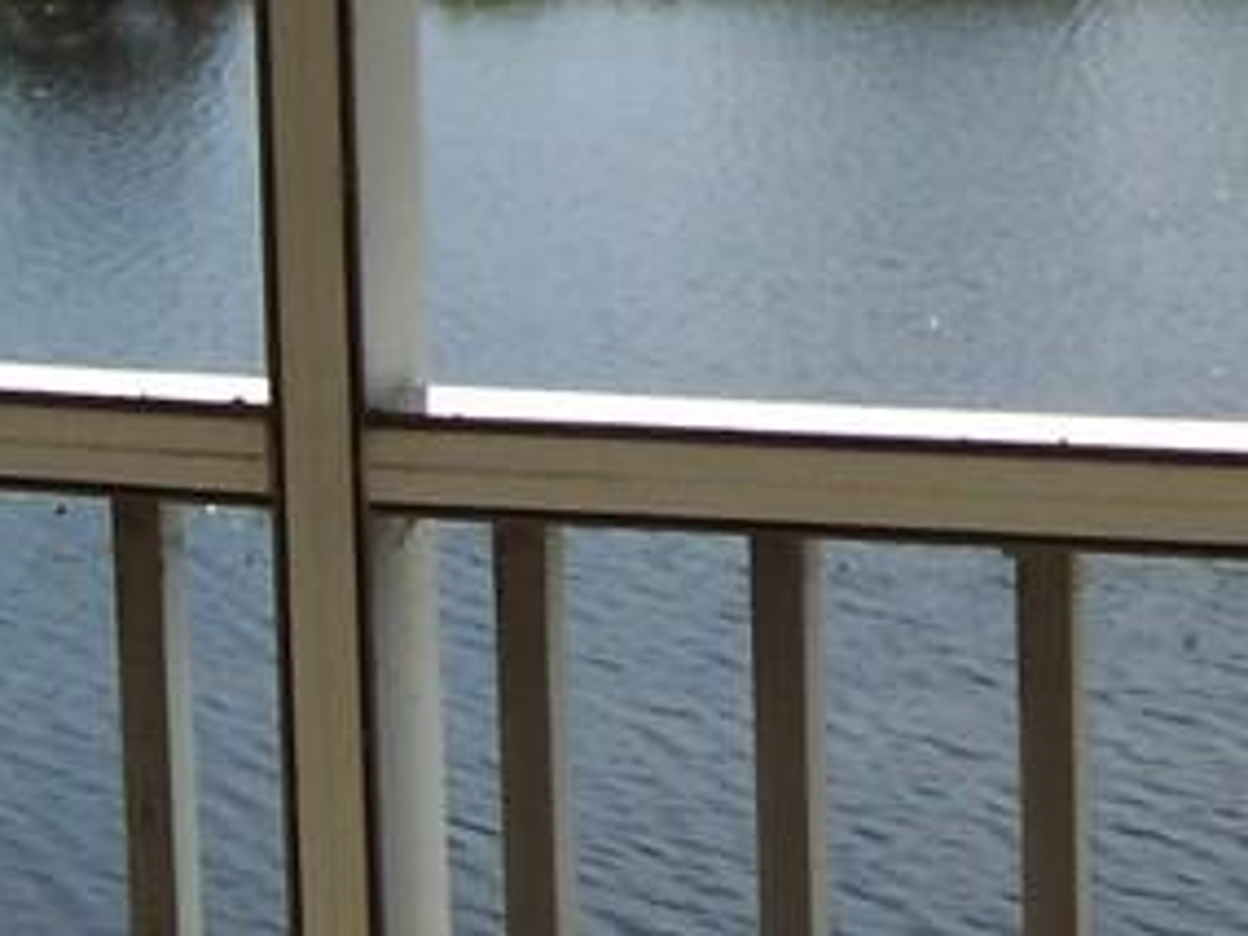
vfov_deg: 12.2
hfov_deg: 16.4
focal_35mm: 119
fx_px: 4290
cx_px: 1037
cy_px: -149
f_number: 5.6
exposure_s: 1/350
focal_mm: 5.5
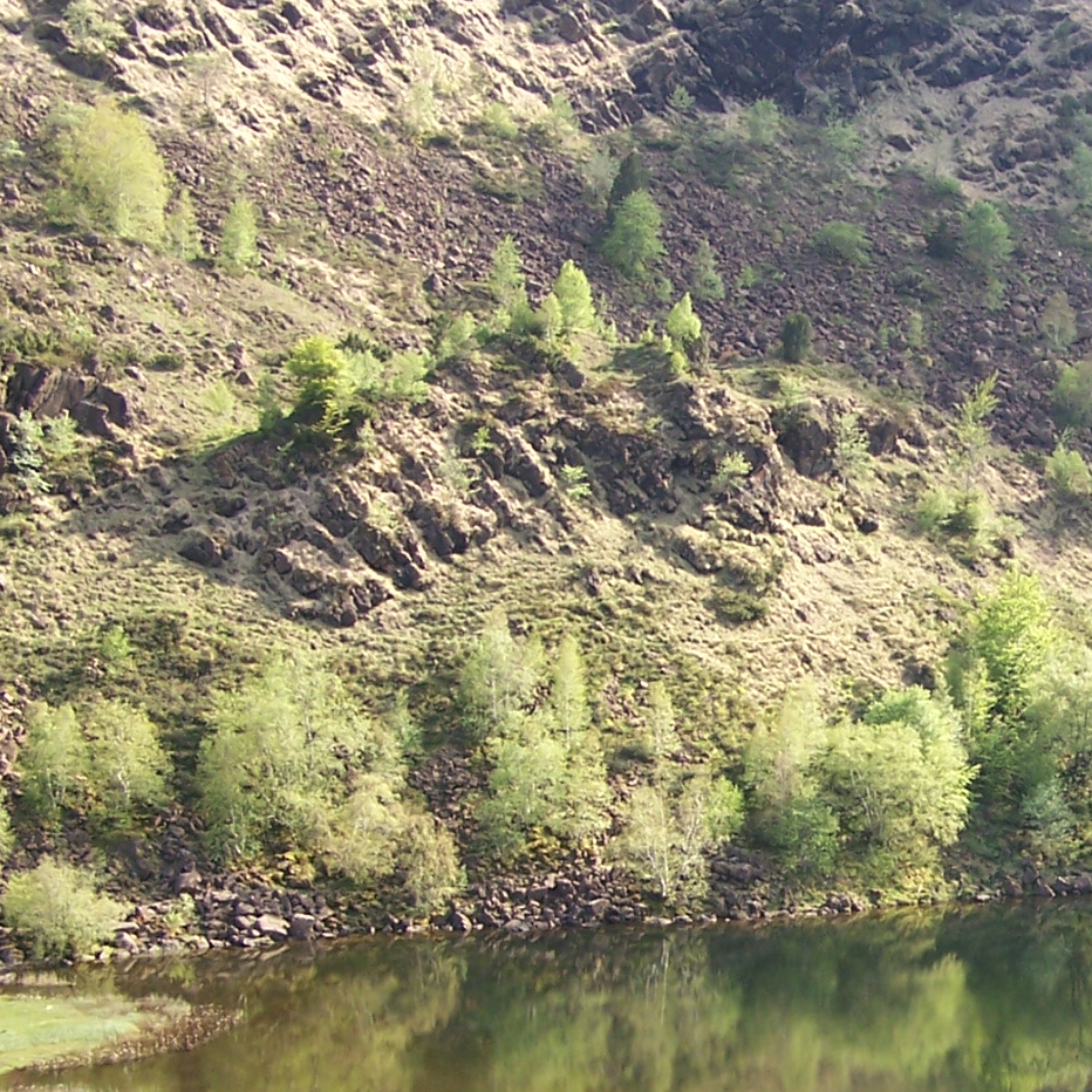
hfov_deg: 20.2
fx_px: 2962
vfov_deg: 20.8
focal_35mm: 83
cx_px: 1108
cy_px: 778
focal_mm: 6.3
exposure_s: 1/250
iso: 80
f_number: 2.8
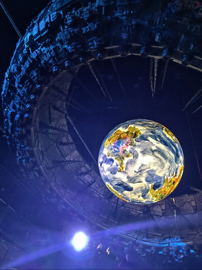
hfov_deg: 51.4
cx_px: 101
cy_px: 135
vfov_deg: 65.3
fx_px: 210
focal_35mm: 27
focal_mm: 5.54
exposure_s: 1/60.2
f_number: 1.8
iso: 250
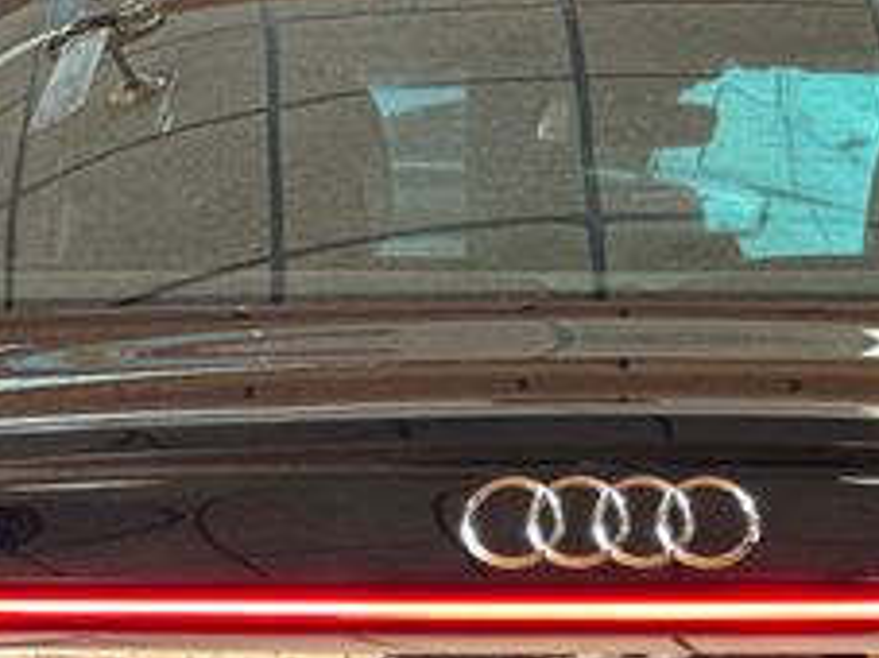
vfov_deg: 6.8
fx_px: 5507
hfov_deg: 9.1
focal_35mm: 217
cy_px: 766
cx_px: 616
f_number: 2.8
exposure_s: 1/40
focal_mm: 9
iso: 200
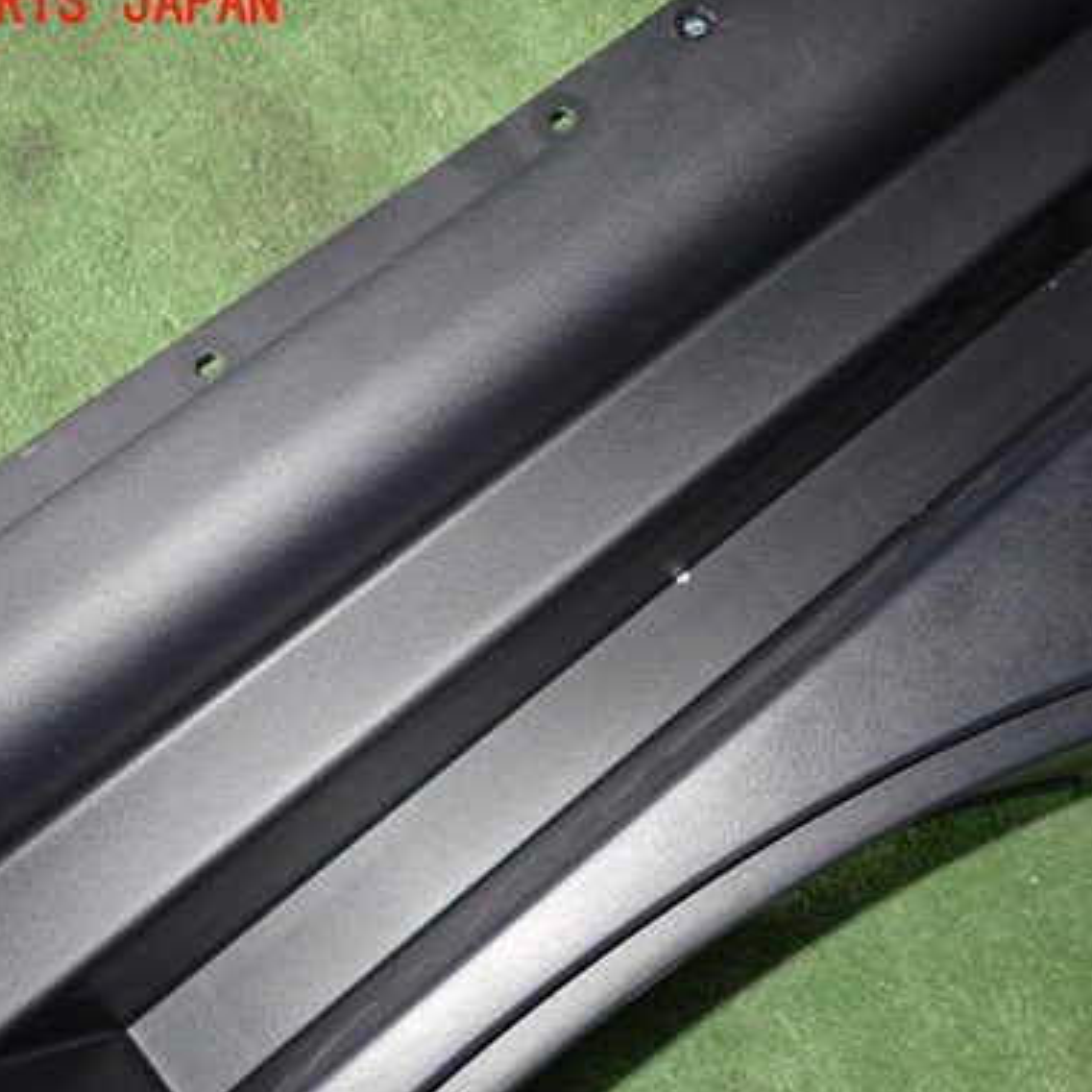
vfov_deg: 47.1
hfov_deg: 47.1
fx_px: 1249
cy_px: 617
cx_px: 619
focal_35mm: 35
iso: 320
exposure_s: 1/30
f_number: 5.6
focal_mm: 4.5
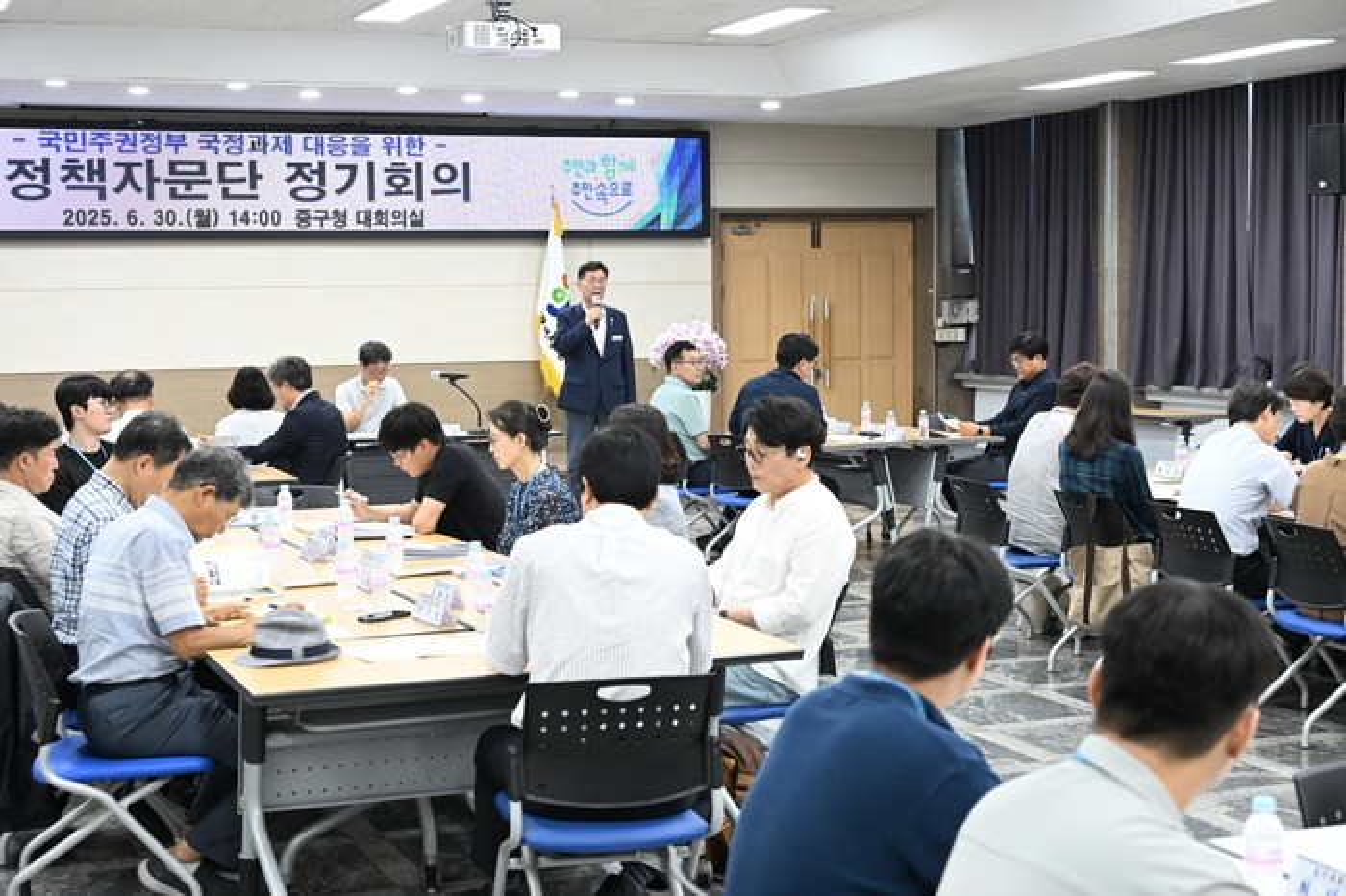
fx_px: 2018
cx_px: 673
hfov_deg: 36.9
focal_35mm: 54
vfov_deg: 25.0
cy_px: 448
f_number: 5.6
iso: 2500
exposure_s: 1/100
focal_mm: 54
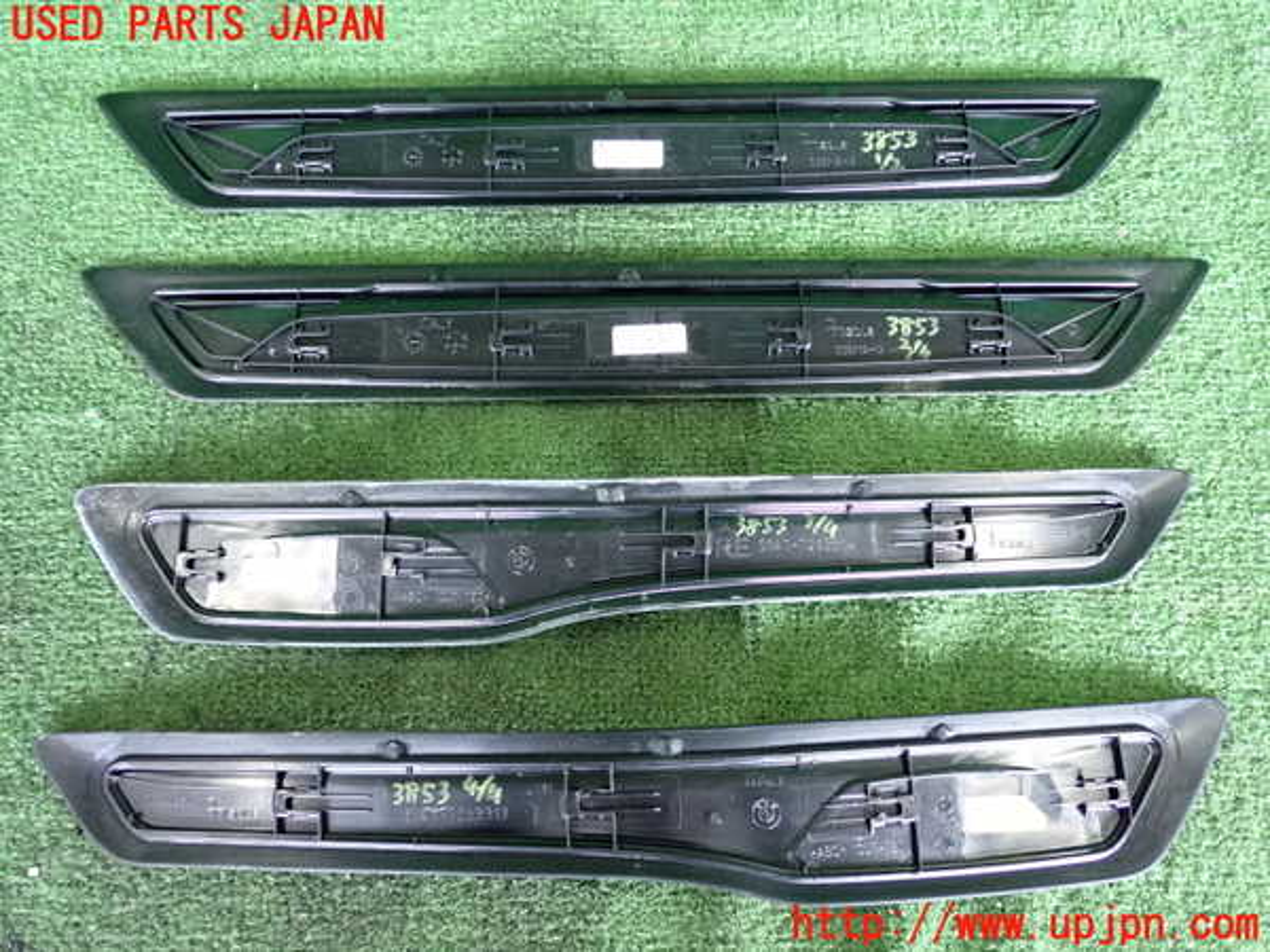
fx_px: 1174
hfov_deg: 56.8
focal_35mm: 32
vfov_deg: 44.2
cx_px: 635
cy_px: 476
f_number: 2.4
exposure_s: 1/125
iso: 1600
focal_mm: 5.79
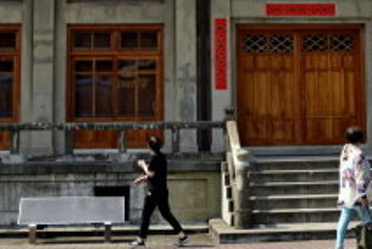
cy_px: -2
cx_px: 258
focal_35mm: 87
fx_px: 900
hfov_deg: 23.2
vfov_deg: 15.5
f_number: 8
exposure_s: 1/160
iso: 100
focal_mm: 24
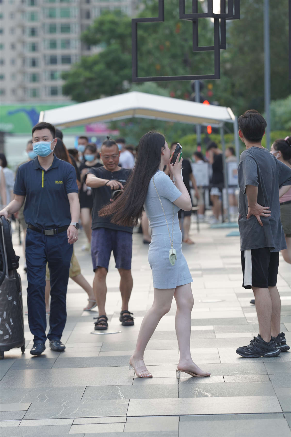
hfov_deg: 10.2
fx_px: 1637
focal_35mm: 135
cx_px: 146
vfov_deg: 15.2
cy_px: 218
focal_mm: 135
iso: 500
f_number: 4
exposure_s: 1/500
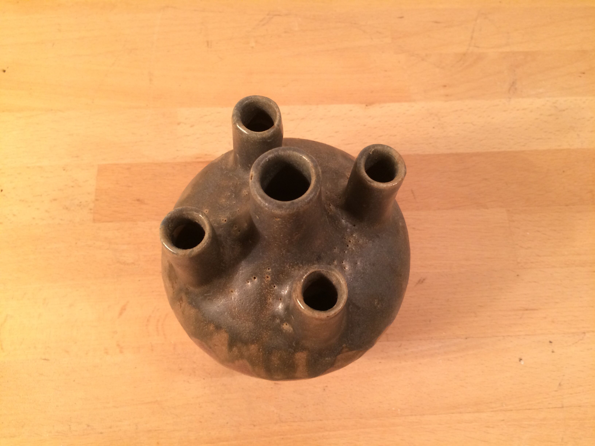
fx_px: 498
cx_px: 298
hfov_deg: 61.7
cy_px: 223
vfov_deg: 48.2
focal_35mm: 29
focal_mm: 4.15
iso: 125
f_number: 2.2
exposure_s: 1/33
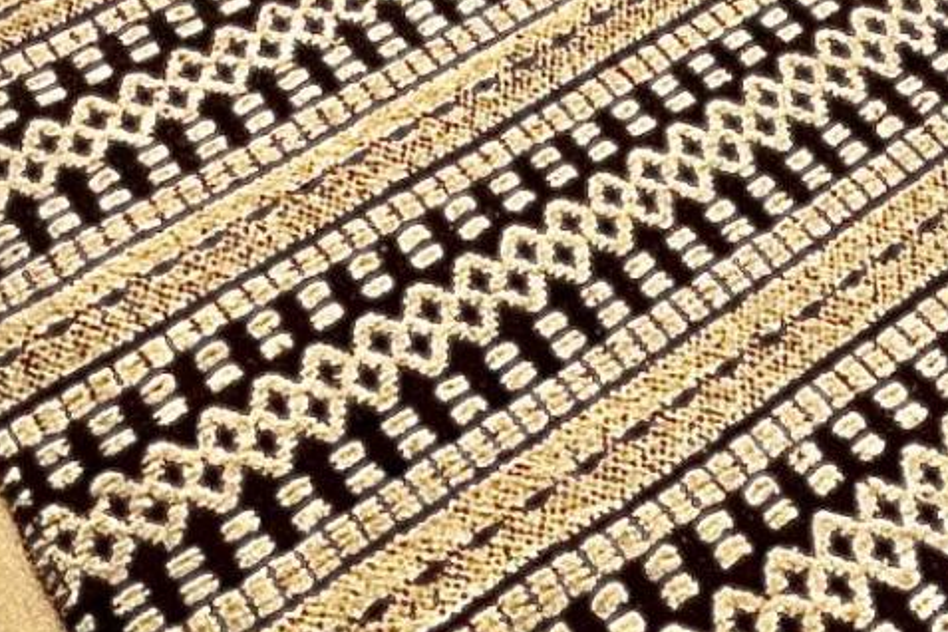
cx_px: 499
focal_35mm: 88
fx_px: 2317
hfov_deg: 23.1
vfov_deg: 9.9
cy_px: -1441
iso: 125
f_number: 2.2
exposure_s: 1/99
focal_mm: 2.22
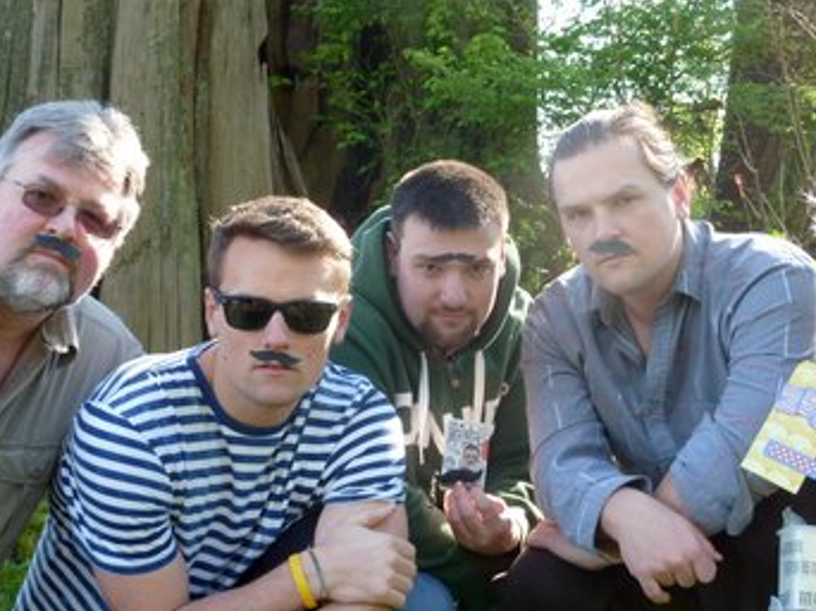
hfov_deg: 26.7
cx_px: 444
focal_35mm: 73
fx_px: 1720
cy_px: 351
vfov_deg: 20.1
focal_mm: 8.5
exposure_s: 1/40
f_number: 3.8
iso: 80
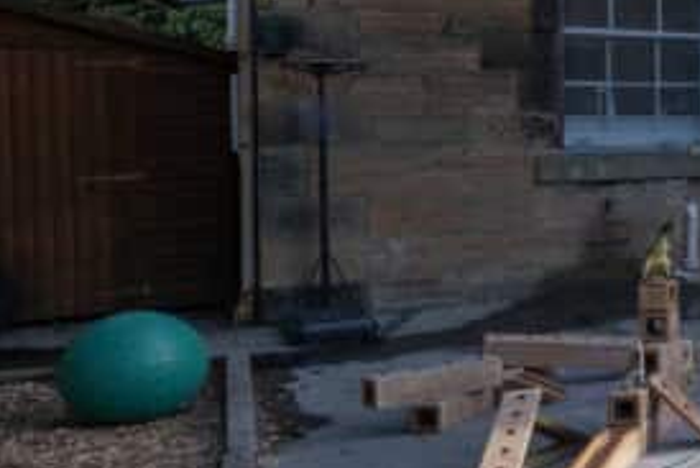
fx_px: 1089
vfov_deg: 24.0
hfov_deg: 22.0
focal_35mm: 56
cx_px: 1259
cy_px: 129
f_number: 9
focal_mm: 10
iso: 250
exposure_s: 1/200
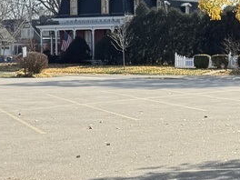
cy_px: 130
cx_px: 94
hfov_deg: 15.0
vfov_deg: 11.3
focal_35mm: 131
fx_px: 908
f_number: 1.78
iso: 80
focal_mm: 6.76
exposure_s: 1/3096
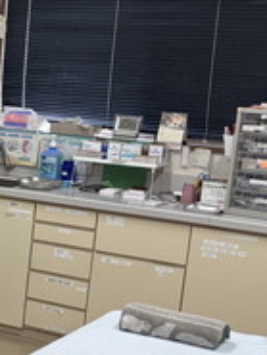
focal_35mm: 90
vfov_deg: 21.8
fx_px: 925
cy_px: 186
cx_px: -328
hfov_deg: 13.2
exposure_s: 1/120
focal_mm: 5.96
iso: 100
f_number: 1.6
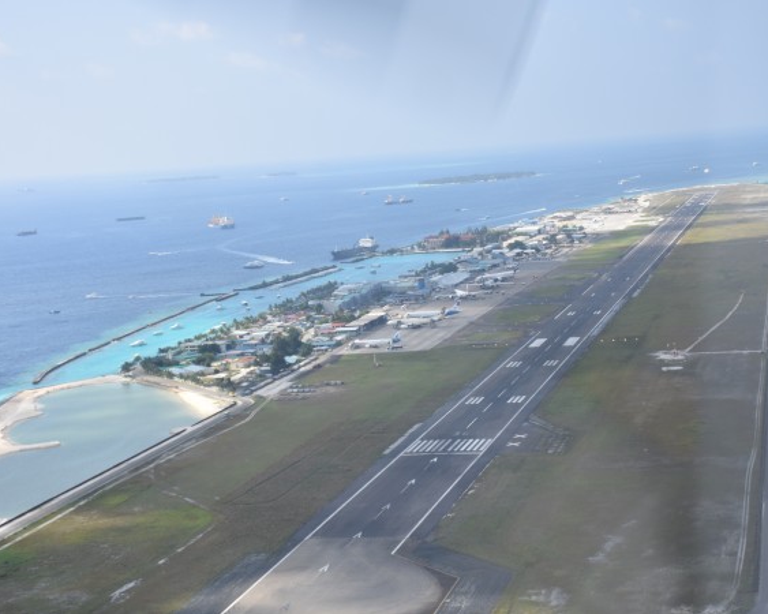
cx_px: 437
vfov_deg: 22.5
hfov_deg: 27.9
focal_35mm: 68
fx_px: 1545
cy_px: 308
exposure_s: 1/500
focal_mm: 40
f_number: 8
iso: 200
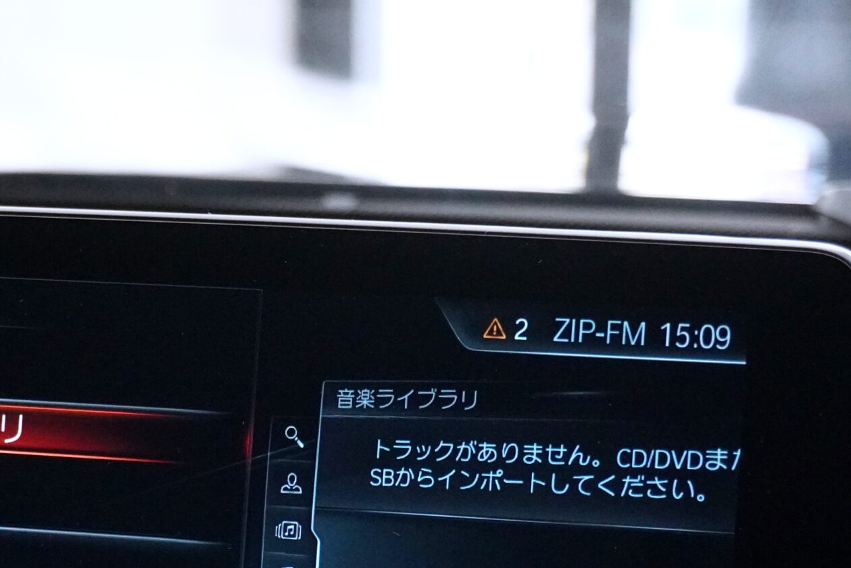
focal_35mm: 122
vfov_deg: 11.2
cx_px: 172
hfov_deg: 16.7
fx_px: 2884
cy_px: 470
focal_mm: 40
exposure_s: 1/100
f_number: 5.6
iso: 6400
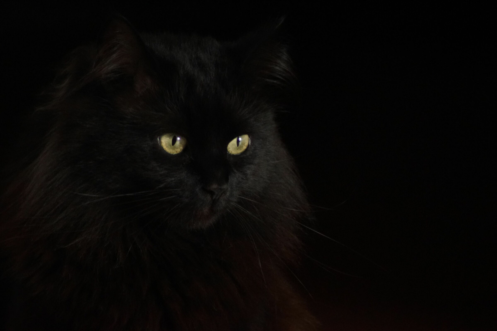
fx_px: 6212
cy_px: 166
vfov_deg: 3.1
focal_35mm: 450
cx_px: 248
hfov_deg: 4.6
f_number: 5.6
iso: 2500
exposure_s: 1/350
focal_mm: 300
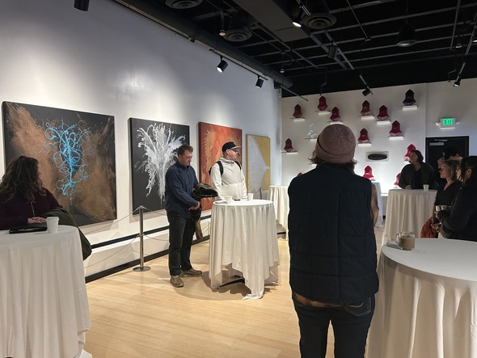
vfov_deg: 53.1
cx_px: 238
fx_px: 358
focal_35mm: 26
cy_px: 179
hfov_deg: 67.3
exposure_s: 1/60
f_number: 1.5
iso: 250
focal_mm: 5.7
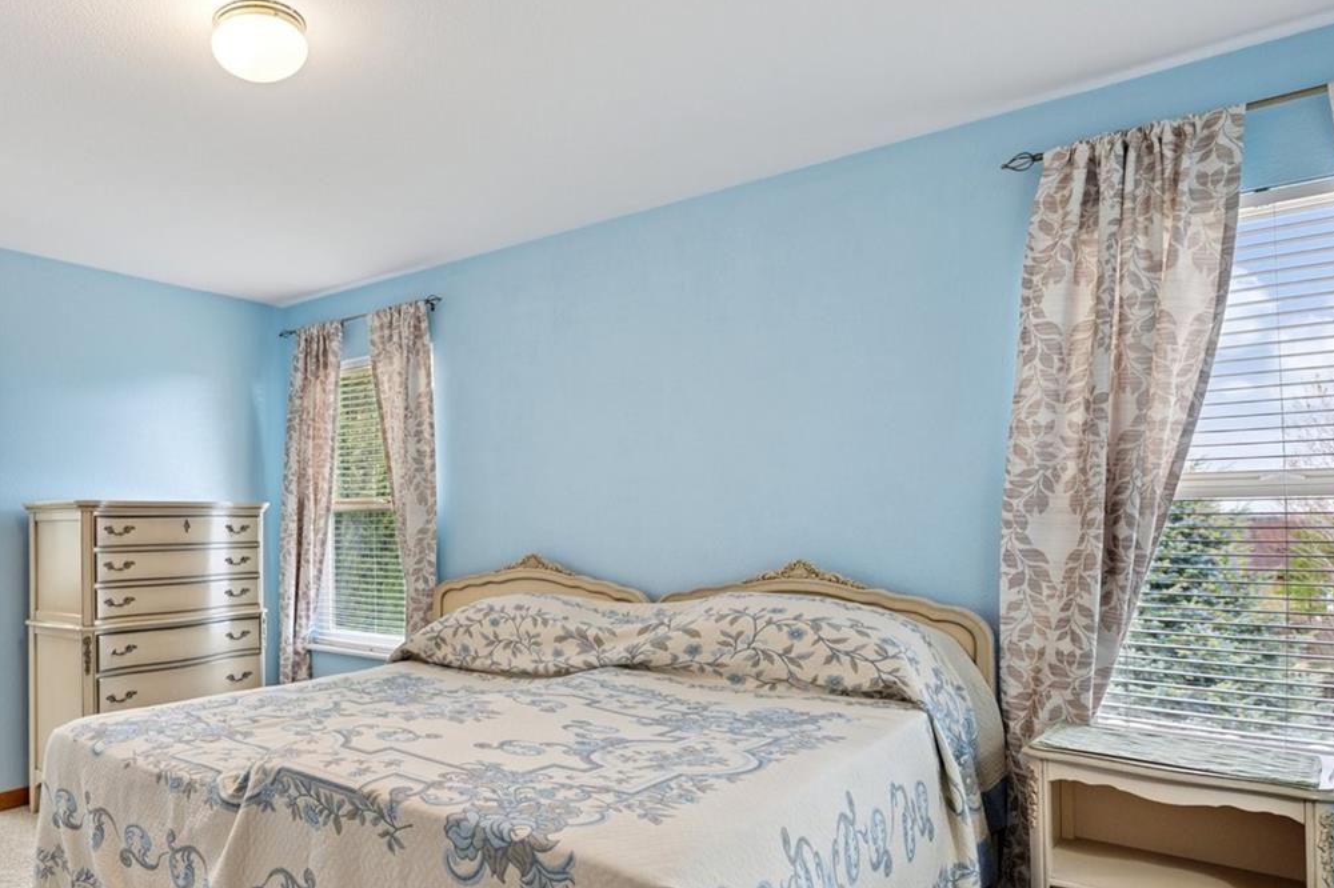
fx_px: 889
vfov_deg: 52.9
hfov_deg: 70.2
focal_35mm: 24
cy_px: 512
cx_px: 383
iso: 400
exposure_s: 1/50
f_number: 3.5
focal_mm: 15
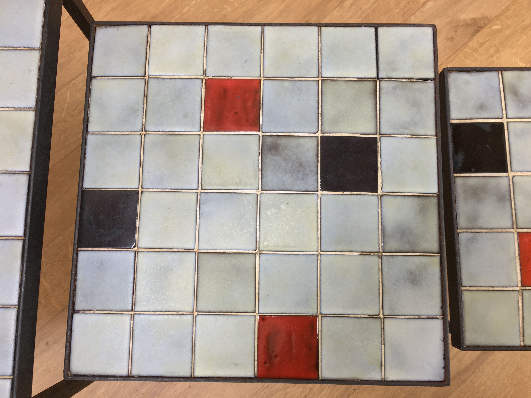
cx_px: 266
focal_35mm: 29
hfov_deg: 61.7
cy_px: 199
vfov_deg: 48.2
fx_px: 445
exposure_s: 1/33
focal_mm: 4.15
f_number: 2.2
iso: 40
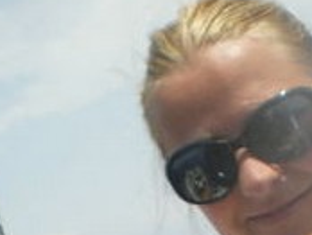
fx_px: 1173
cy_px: 398
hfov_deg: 15.0
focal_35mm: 130
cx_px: 278
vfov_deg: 10.8
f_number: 4.6
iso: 50
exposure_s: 1/500
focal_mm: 6.3
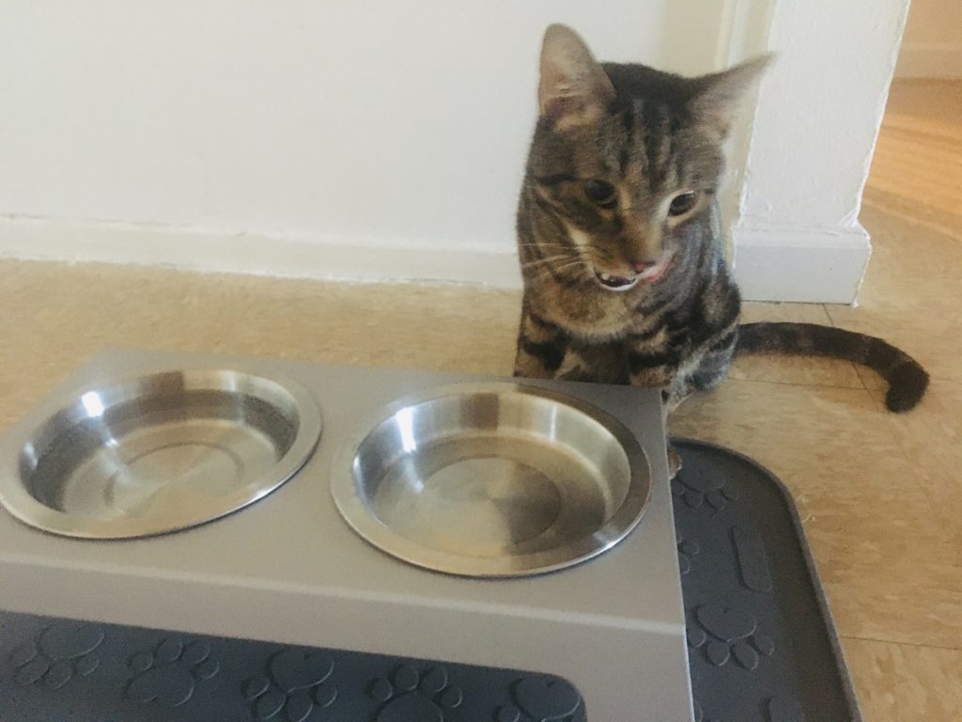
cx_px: 481
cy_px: 361
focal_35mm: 29
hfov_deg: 61.7
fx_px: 806
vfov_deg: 48.2
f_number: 2.2
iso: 500
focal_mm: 4.15
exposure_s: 1/15
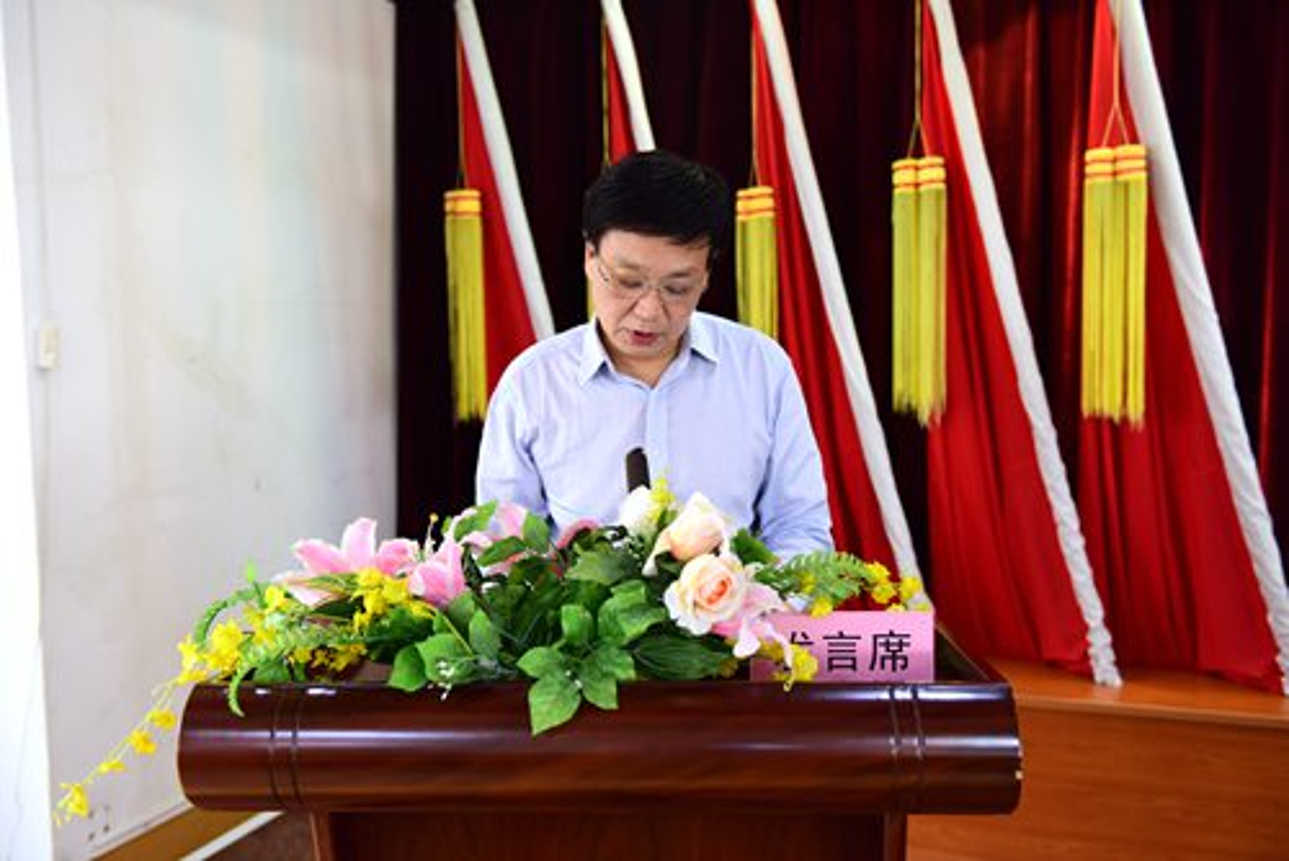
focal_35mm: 35
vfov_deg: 37.9
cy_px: 430
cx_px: 644
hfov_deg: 54.4
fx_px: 1254
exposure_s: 1/50
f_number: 3.5
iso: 1600
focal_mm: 35
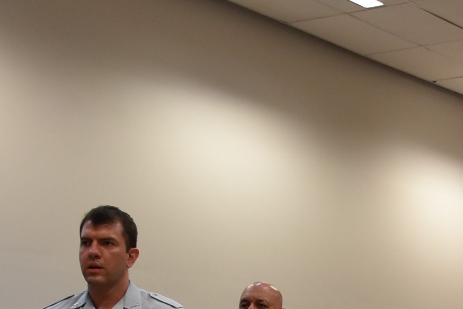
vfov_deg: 11.6
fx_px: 1454
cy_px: 486
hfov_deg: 17.9
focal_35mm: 113
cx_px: 372
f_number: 4
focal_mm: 22
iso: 800
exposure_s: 1/60
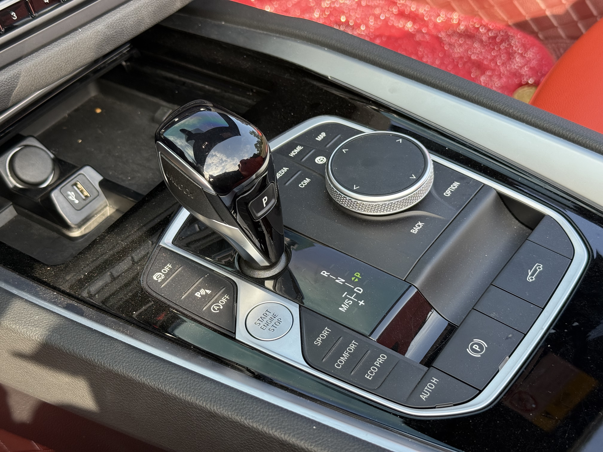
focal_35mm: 48
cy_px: 226
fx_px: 836
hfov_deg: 39.7
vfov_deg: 30.3
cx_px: 302
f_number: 1.78
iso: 80
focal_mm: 6.76
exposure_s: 1/398
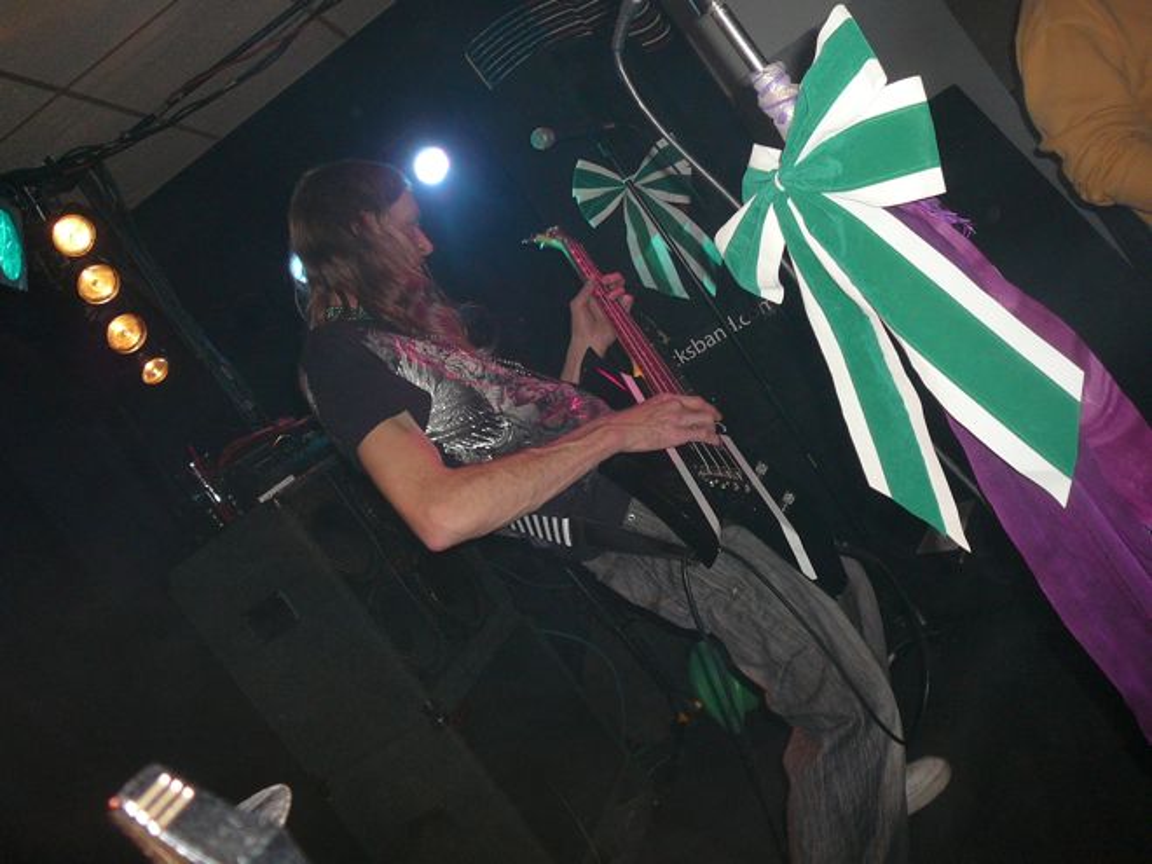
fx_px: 1165
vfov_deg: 40.7
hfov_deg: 52.6
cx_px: 576
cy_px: 432
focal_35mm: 35
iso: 125
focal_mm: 5.2
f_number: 2.8
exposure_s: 1/30
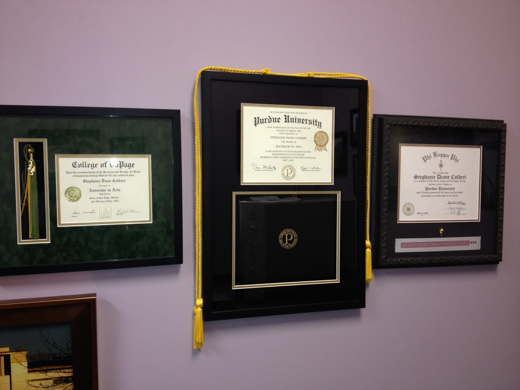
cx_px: 260
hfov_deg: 52.6
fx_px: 526
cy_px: 195
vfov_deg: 40.7
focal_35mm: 35
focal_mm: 4.28
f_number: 2.4
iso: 64
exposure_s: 1/20
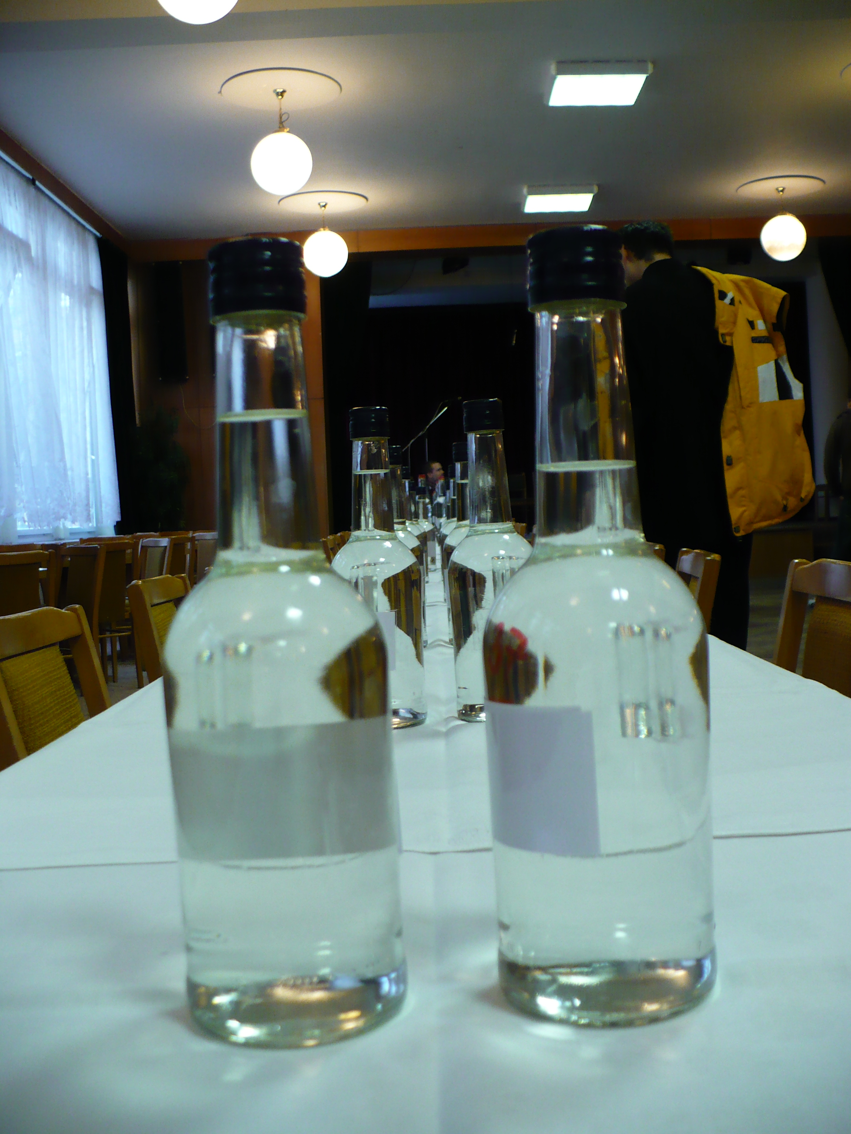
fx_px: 1213
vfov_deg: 50.1
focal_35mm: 37
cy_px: 567
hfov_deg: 38.7
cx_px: 426
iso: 200
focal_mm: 6.1
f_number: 2.8
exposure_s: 1/25
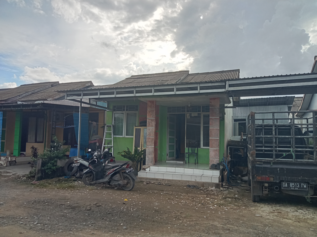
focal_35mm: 28
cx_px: 158
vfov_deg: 49.7
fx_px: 256
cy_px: 118
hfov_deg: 63.4
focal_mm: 3.46
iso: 100
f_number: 2.2
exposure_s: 1/439
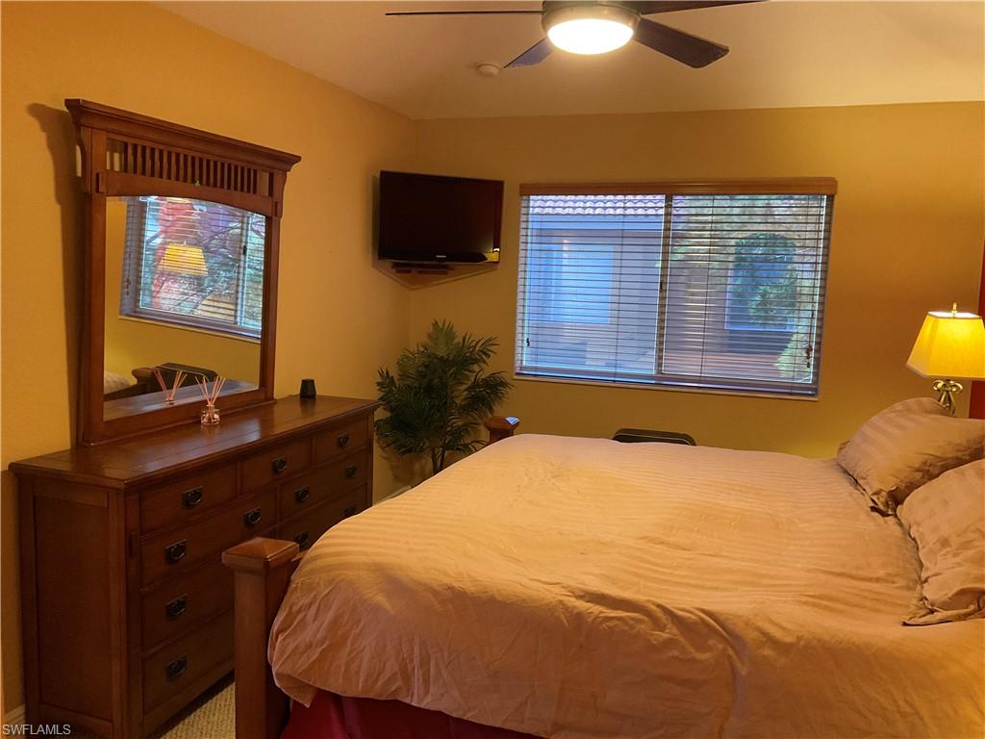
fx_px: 825
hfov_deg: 61.7
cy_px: 370
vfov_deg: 48.2
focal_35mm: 29
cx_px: 492
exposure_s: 1/40
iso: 320
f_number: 1.8
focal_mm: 3
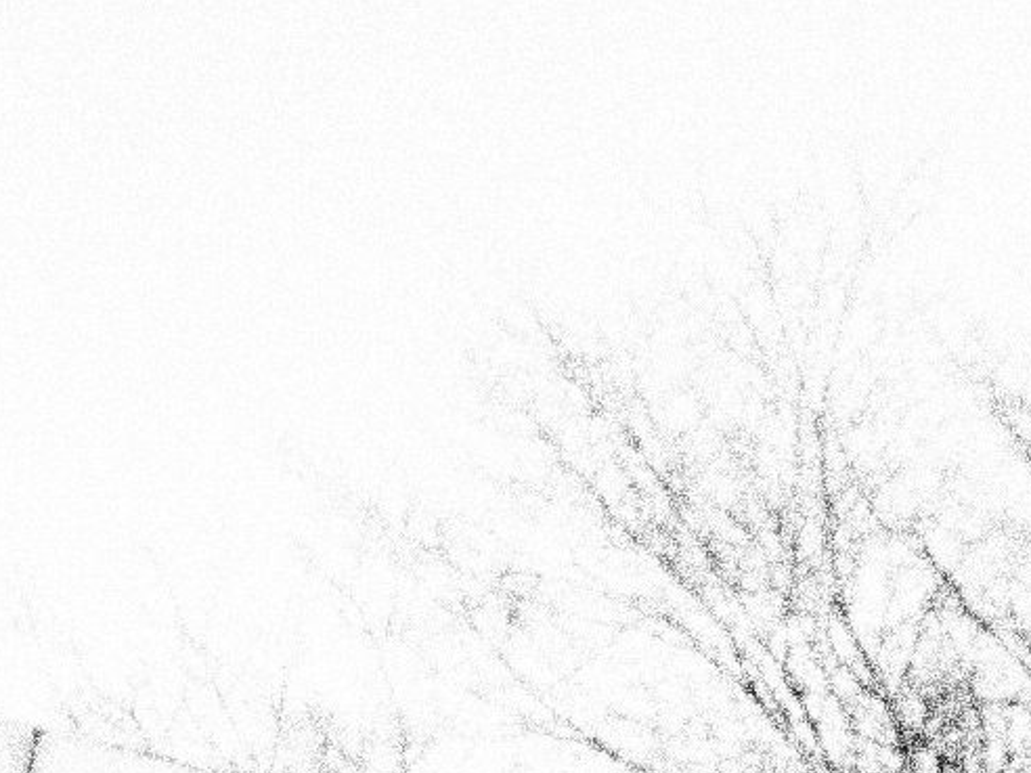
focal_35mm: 341
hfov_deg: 5.7
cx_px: -851
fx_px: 10156
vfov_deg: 4.2
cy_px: 2141
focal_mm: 9.87
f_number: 3.5
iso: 100
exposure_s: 1/640
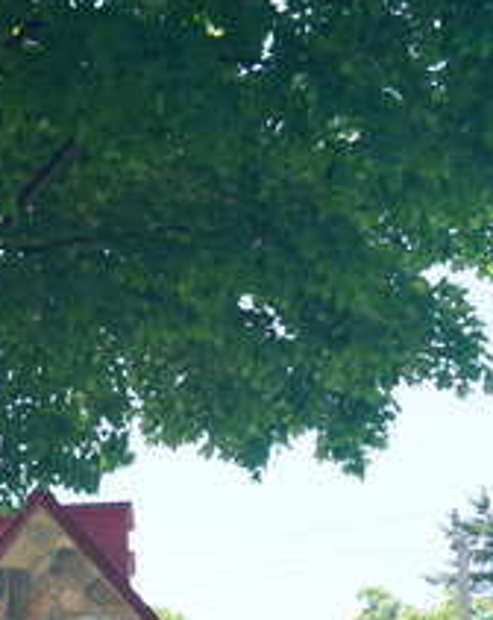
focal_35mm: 139
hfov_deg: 10.1
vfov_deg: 13.5
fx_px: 2543
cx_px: -560
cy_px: 751
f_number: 6.3
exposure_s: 1/80
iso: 100
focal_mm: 26
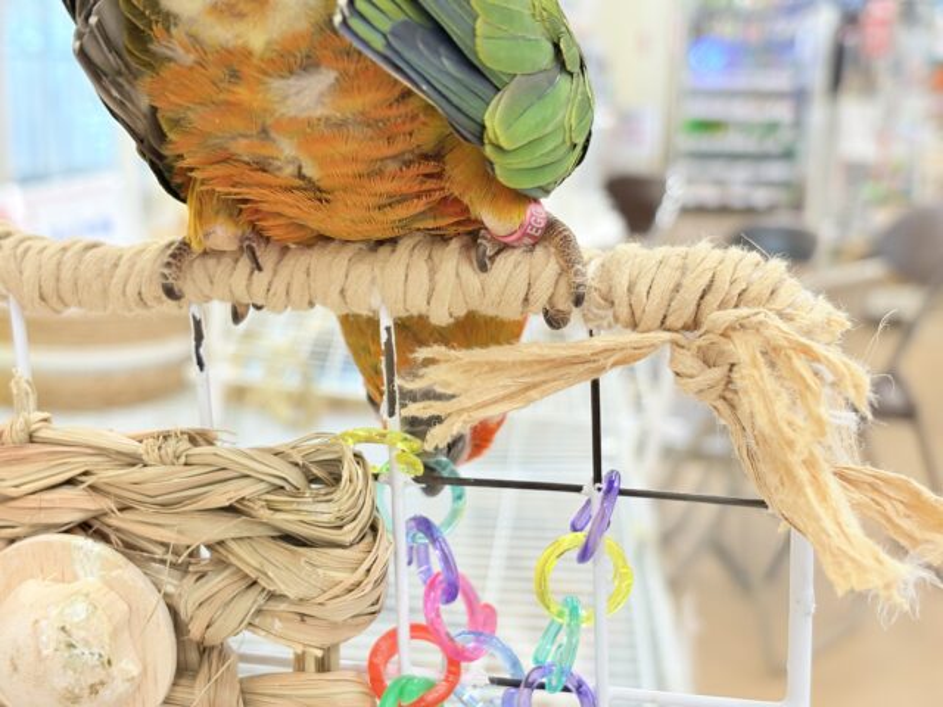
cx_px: 472
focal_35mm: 52
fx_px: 1417
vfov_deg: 28.0
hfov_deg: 36.8
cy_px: 354
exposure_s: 1/50
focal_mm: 5.96
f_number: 1.6
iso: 64
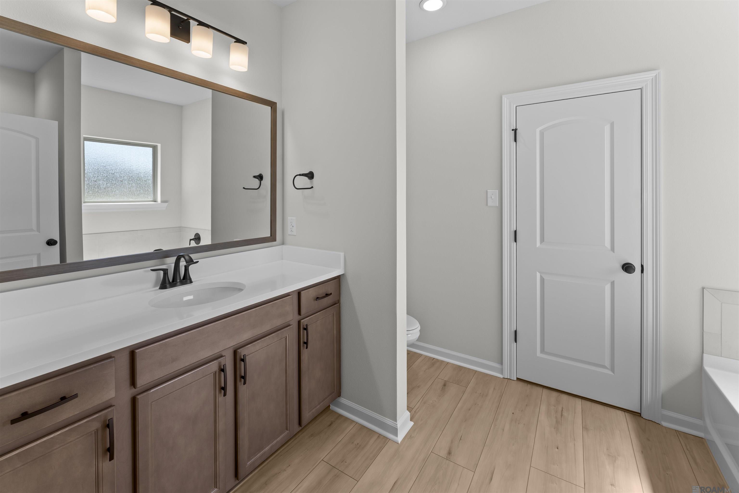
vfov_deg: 81.2
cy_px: 246
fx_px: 287
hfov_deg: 104.3
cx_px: 370
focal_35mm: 14
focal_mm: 14
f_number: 7.1
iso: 100
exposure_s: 1/4
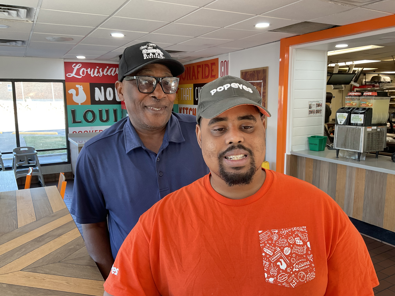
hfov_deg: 61.7
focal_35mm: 29
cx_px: 198
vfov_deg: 48.2
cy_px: 148
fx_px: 331
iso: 50
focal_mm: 3
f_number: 1.8
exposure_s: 1/60
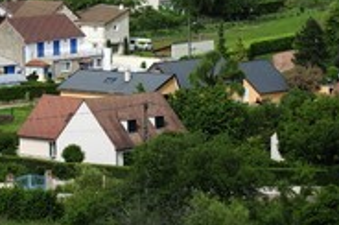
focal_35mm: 252
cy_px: 55
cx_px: 76
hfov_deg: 8.2
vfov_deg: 5.4
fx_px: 2369
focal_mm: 110
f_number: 9
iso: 200
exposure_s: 1/320
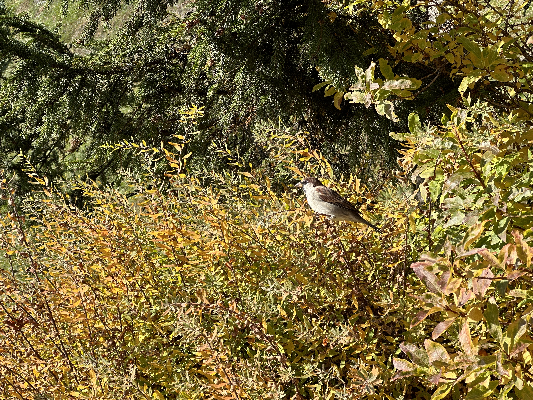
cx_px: 266
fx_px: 1186
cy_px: 200
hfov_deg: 25.3
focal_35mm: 77
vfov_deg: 19.1
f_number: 2.8
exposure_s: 1/288
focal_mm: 9
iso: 32
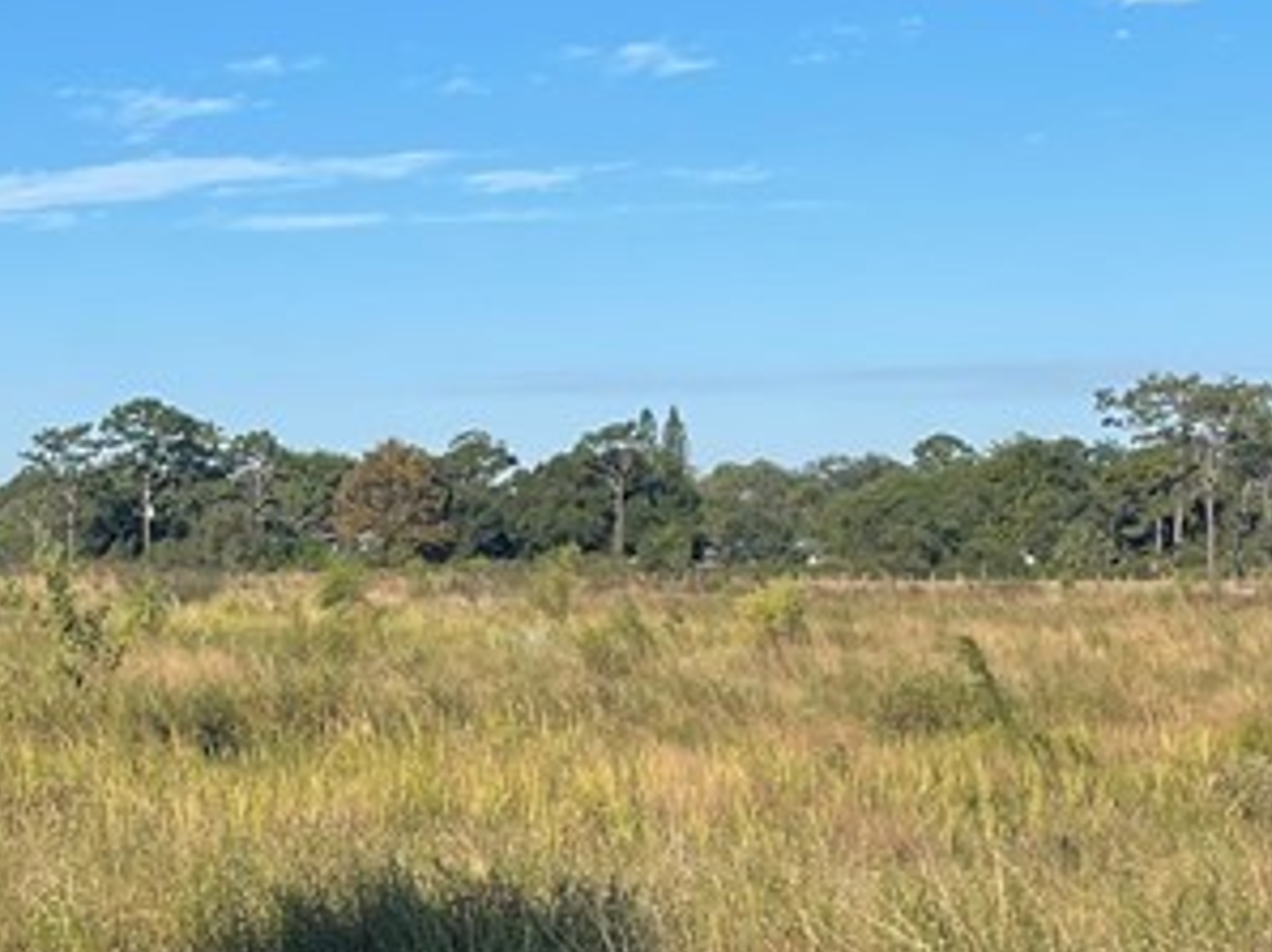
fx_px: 3158
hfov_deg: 22.4
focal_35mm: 86
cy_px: 371
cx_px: 218
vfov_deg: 17.1
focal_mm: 5.1
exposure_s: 1/3448
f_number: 1.6
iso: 32
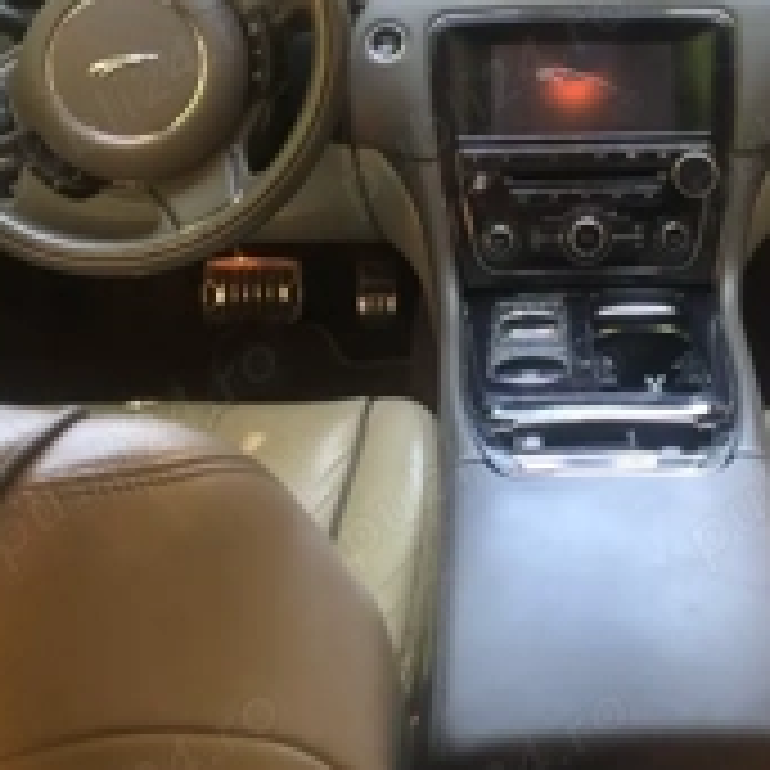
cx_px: 572
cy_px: 153
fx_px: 1460
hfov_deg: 29.1
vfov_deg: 28.9
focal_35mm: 58
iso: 20
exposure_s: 1/40
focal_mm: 3.99
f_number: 1.8
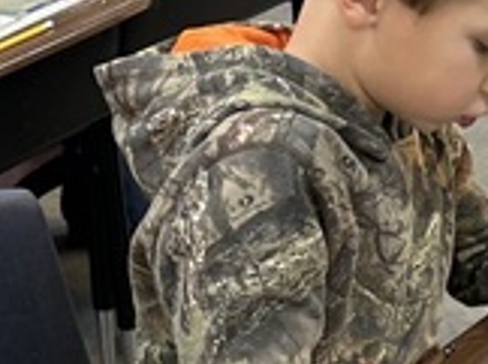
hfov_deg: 13.0
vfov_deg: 9.7
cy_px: 328
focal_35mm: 152
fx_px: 2140
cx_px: 355
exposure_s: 1/60
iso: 125
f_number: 1.78
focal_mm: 6.86
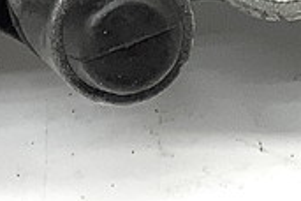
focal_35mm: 241
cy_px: -423
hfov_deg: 8.5
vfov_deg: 5.3
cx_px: 217
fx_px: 2015
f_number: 2.4
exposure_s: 1/120
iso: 64
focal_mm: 3.3
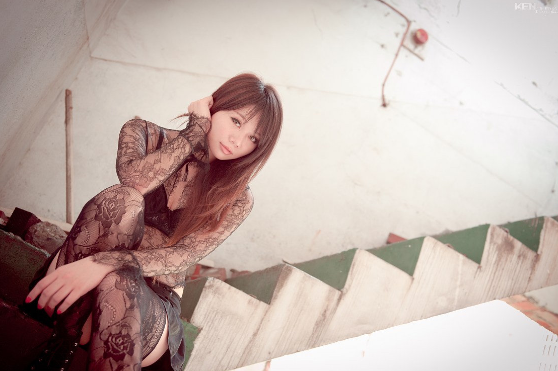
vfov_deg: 34.1
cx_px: 276
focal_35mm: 39
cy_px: 195
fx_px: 604
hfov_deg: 49.6
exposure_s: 1/80
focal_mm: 36
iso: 800
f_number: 2.8
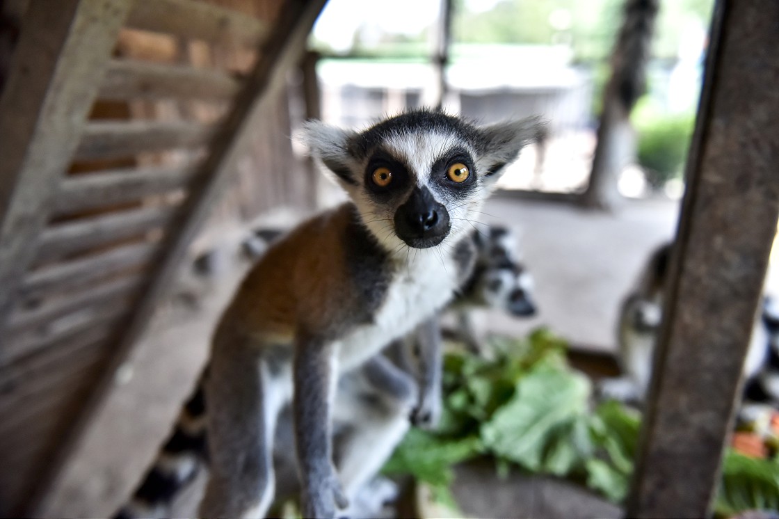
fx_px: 519
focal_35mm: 24
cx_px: 390
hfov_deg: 73.8
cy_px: 260
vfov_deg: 53.1
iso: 1250
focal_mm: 24
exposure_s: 1/4000
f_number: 2.8
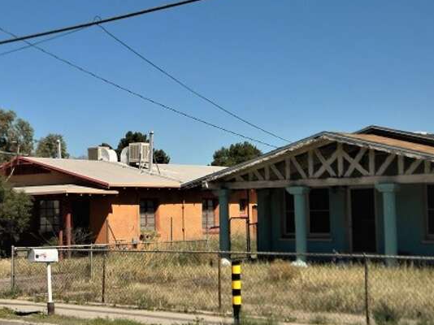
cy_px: 150
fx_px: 739
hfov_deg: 32.7
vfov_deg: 24.8
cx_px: 193
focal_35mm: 59
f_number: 7.6
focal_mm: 7.3
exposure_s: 1/346
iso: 80
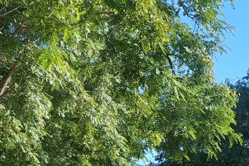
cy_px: 258
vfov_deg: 12.9
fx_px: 691
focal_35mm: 100
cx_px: 383
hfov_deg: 18.0
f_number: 1.8
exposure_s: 1/838
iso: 40
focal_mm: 5.23
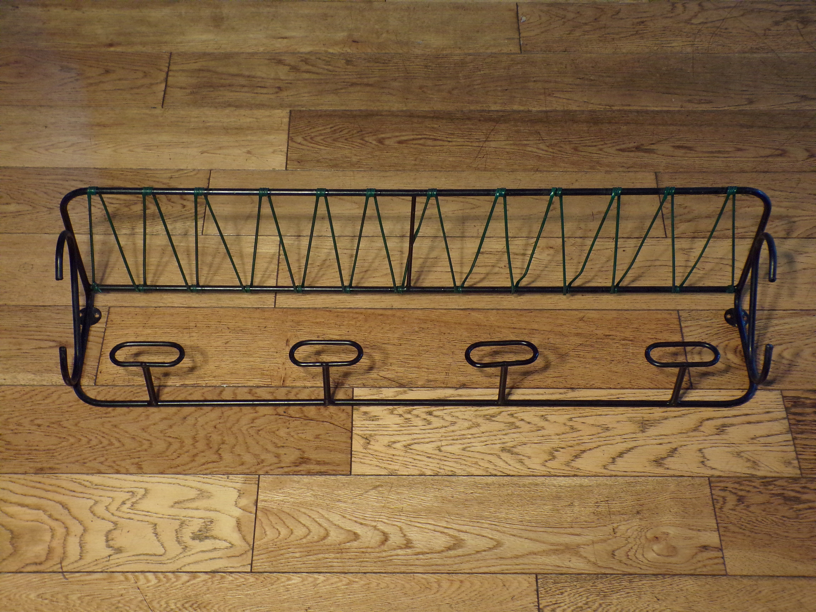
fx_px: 1155
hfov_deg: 38.9
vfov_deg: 29.7
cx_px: 408
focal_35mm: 49
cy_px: 306
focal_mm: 8.7
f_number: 3.5
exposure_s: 1/17
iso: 316
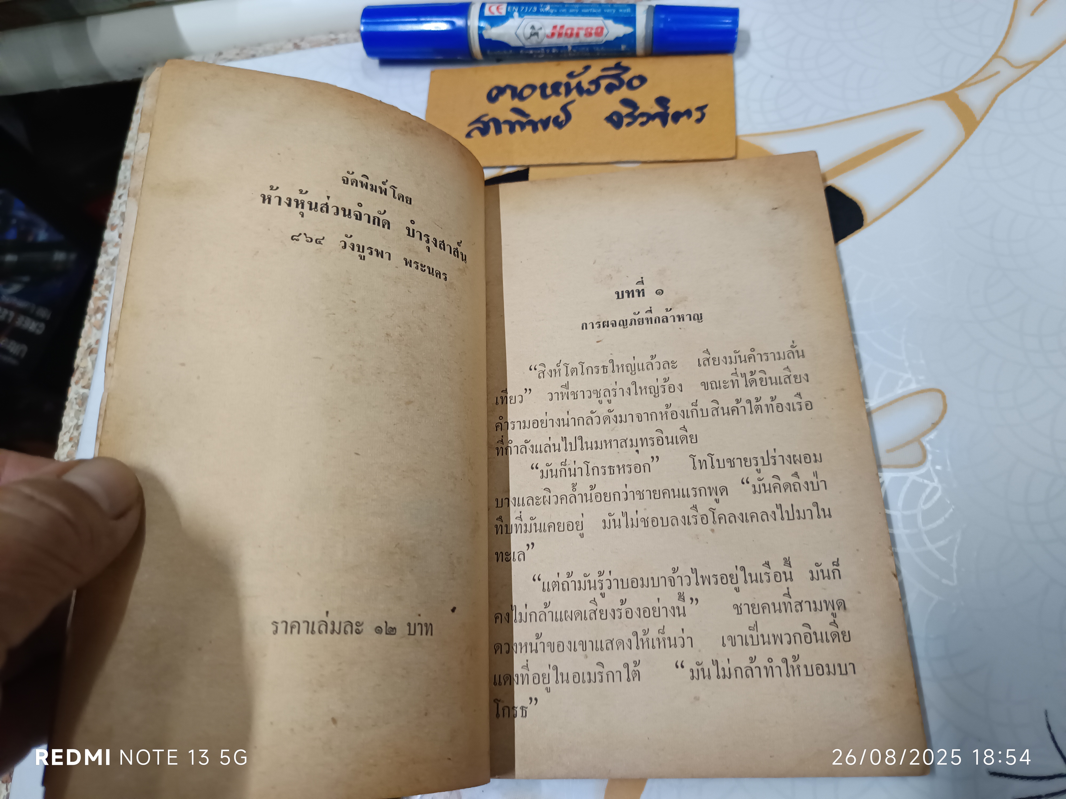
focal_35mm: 24
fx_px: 739
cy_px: 400
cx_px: 533
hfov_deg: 71.6
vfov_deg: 56.8
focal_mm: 5.31
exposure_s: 1/25
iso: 1365
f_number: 1.7
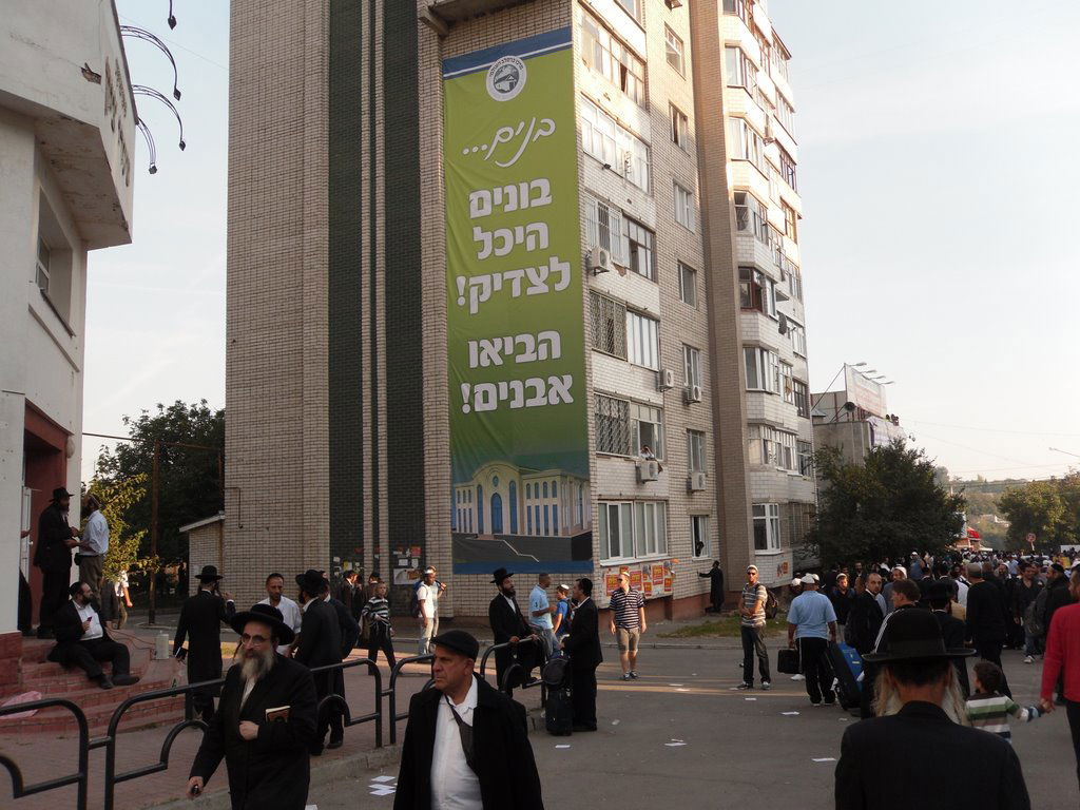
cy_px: 405
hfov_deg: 52.6
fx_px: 1092
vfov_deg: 40.7
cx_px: 540
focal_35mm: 35
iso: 80
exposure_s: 1/279
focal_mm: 6.3
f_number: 3.5
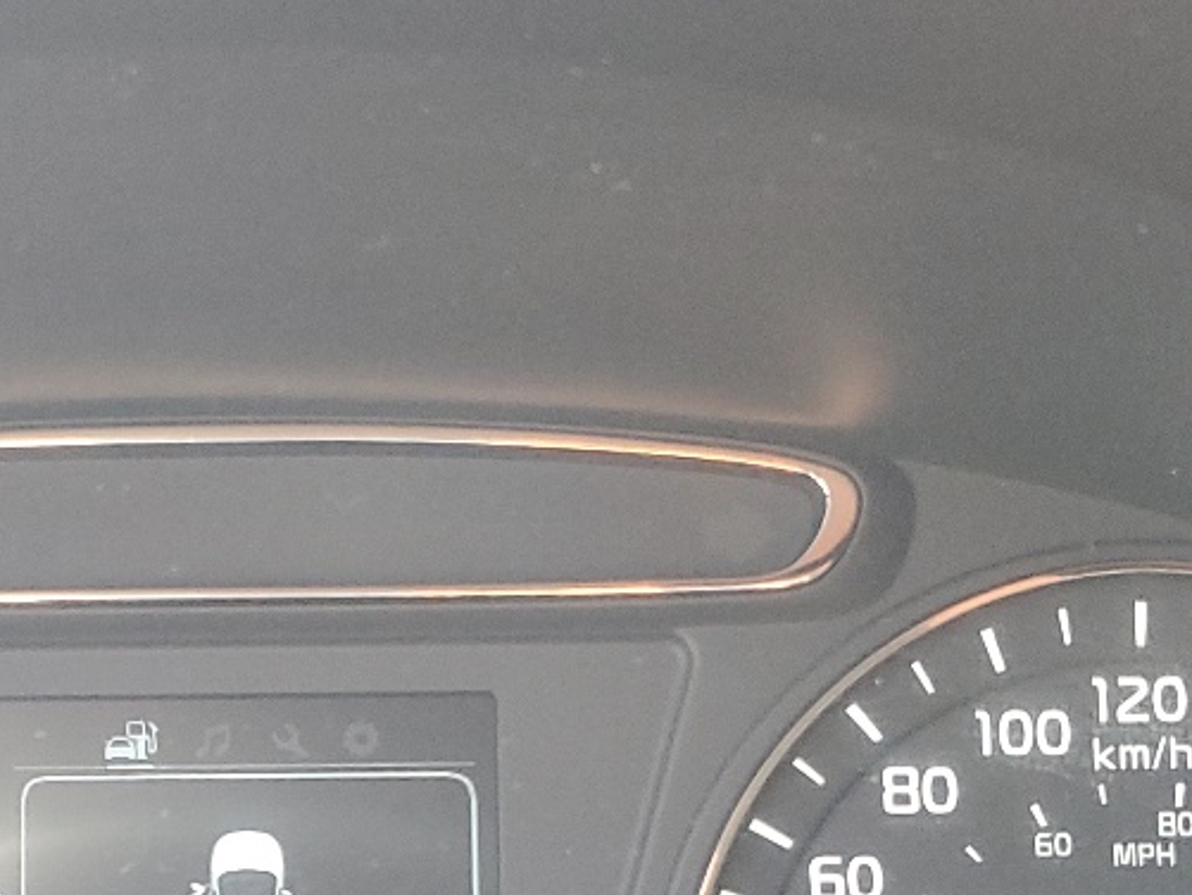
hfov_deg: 23.1
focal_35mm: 83
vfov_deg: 17.4
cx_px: 186
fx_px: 2859
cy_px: 864
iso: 146
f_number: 1.5
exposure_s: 1/60.2
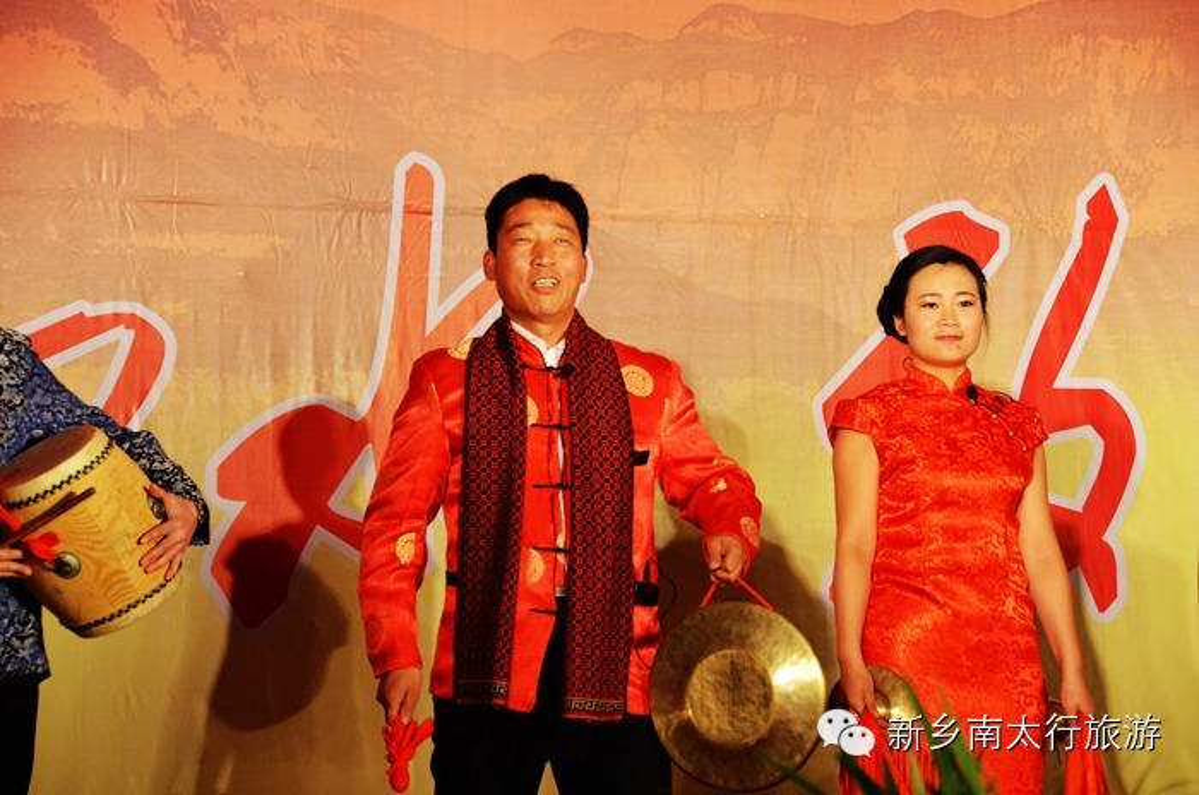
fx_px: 3740
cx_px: 600
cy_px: 398
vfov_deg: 12.1
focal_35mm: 112
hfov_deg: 18.2
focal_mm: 75
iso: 1600
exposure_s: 1/350
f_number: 5
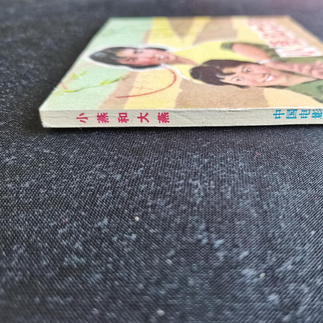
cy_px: 162
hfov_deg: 50.5
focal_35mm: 32
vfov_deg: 51.1
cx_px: 205
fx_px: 338
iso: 250
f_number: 1.9
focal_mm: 4.94
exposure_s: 1/120
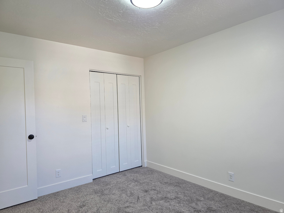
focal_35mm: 23
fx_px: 189
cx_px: 142
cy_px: 106
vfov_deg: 58.9
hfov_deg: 73.9
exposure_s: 1/120
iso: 320
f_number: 1.7
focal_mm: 6.3
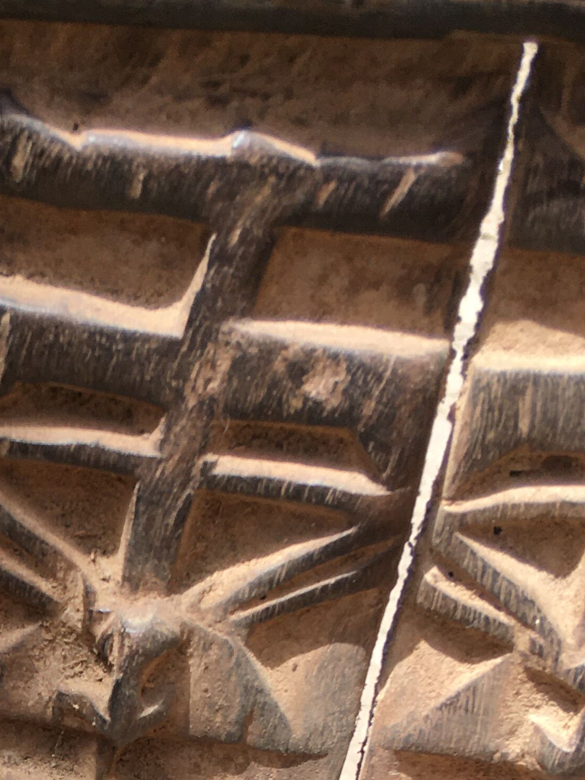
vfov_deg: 22.5
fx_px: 1780
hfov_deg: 17.4
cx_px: -187
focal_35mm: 79
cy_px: 972
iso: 25
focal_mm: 4.15
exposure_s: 1/458
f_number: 2.2
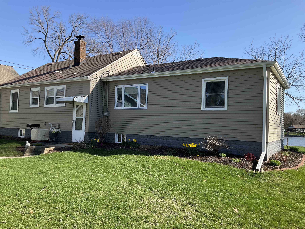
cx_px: 152
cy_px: 114
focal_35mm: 29
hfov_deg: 61.7
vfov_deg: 48.2
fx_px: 256
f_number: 1.8
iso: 25
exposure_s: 1/869
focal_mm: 3
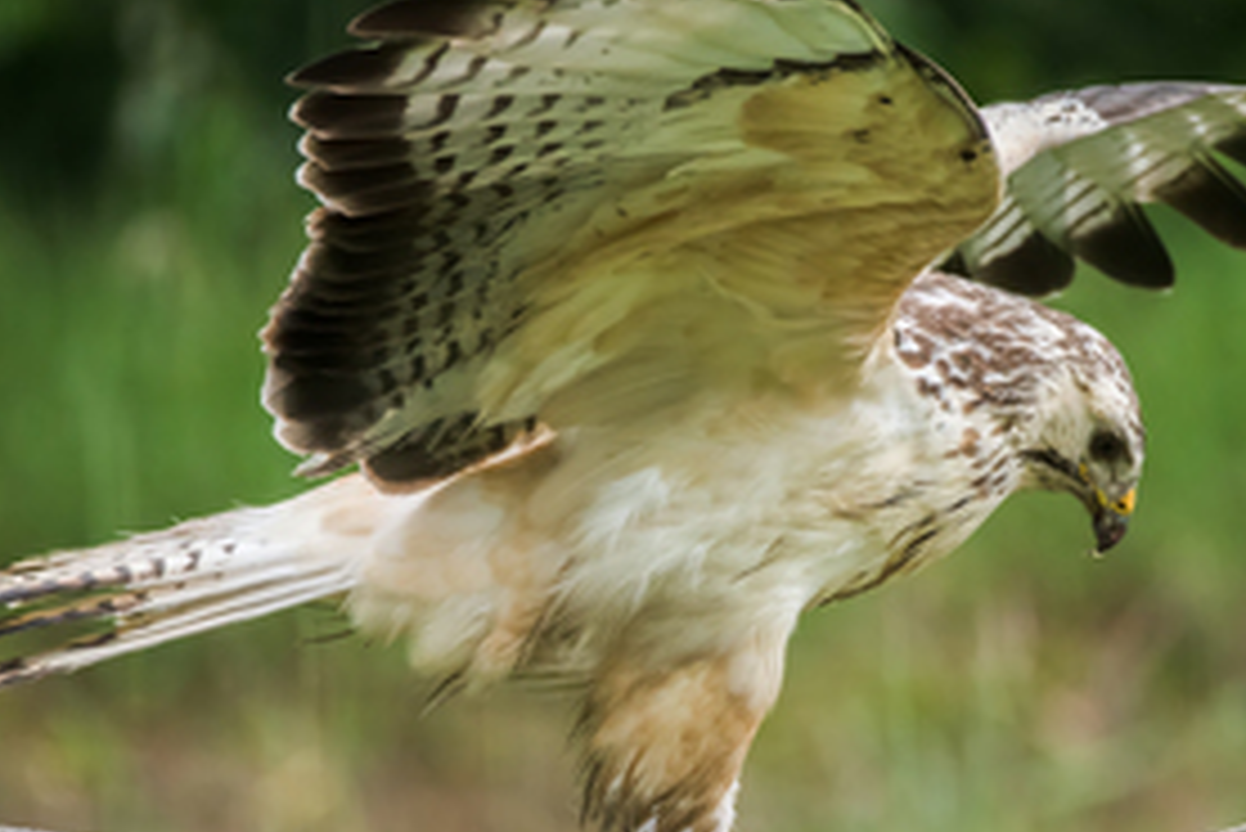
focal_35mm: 748
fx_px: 25901
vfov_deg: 1.8
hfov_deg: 2.8
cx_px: 787
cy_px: 515
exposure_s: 1/1000
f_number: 5.6
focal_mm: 300
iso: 560
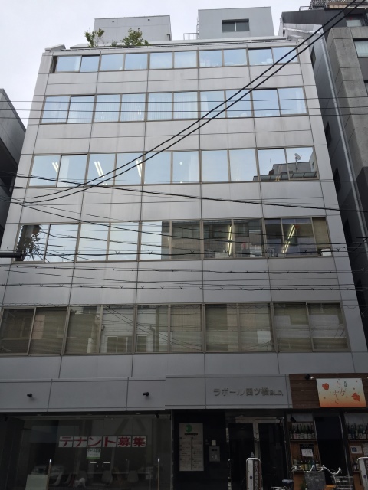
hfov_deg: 48.2
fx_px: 411
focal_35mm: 29
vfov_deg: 61.7
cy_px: 245
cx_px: 184
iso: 32
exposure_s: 1/1364
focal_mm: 4.15
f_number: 2.2
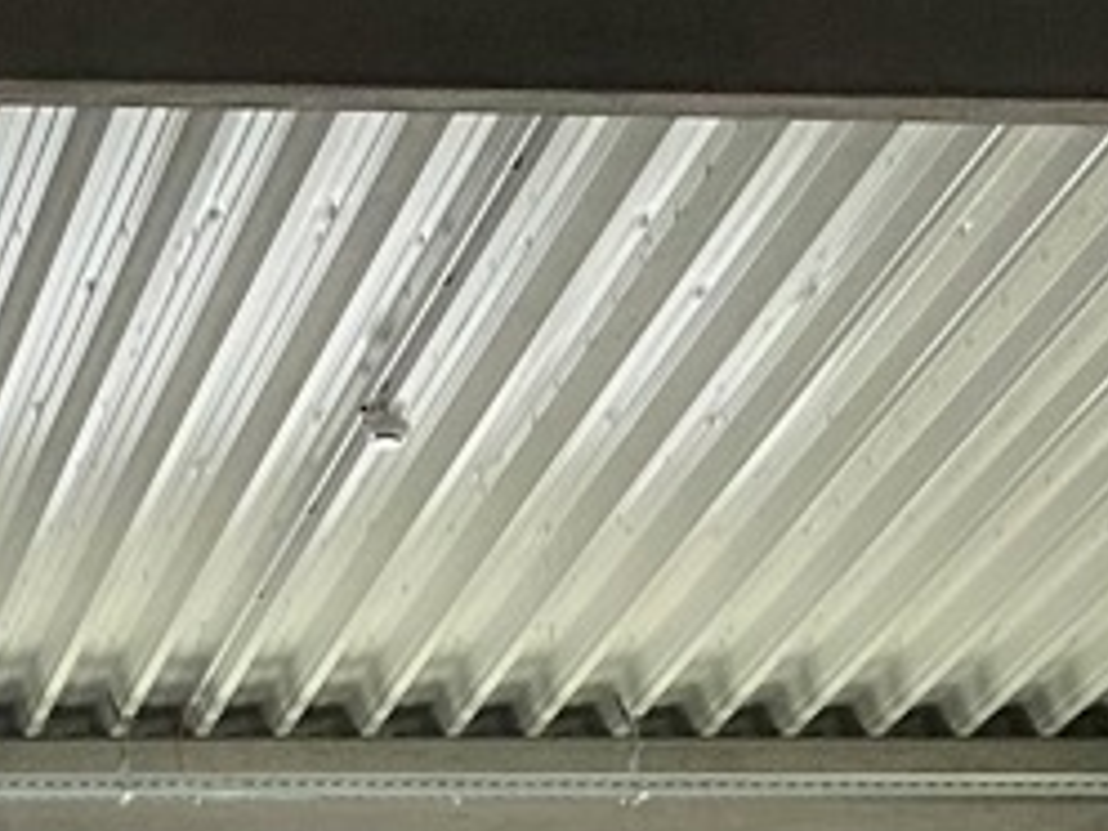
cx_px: -782
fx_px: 5377
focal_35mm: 168
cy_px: 1872
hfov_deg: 11.1
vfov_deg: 8.2
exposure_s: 1/60
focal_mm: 4.25
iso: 320
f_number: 1.8
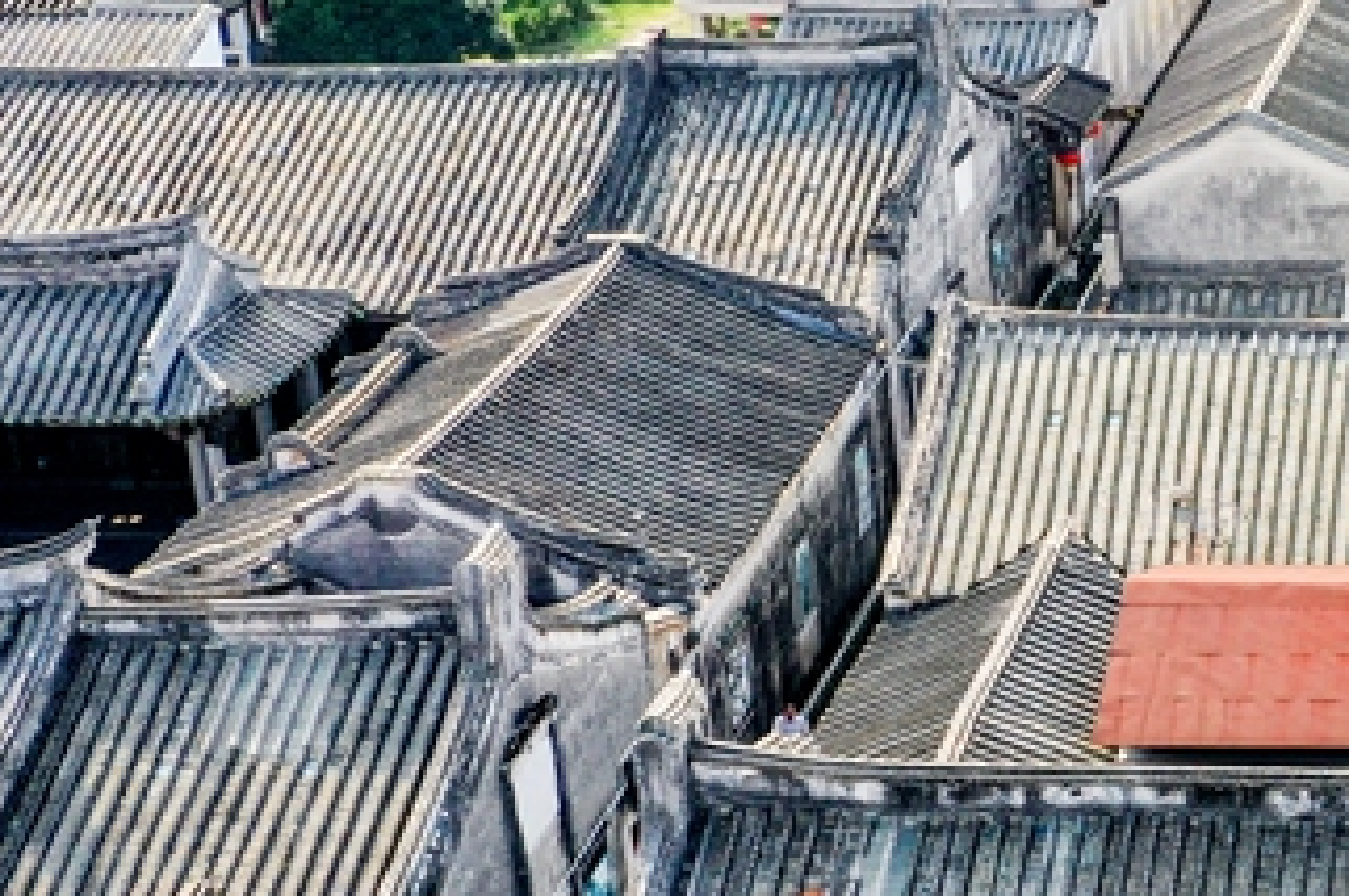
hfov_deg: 20.2
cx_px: 1672
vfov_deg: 14.5
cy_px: 574
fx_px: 3519
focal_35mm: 94
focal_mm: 10.26
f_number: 5.6
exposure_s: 1/400
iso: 100
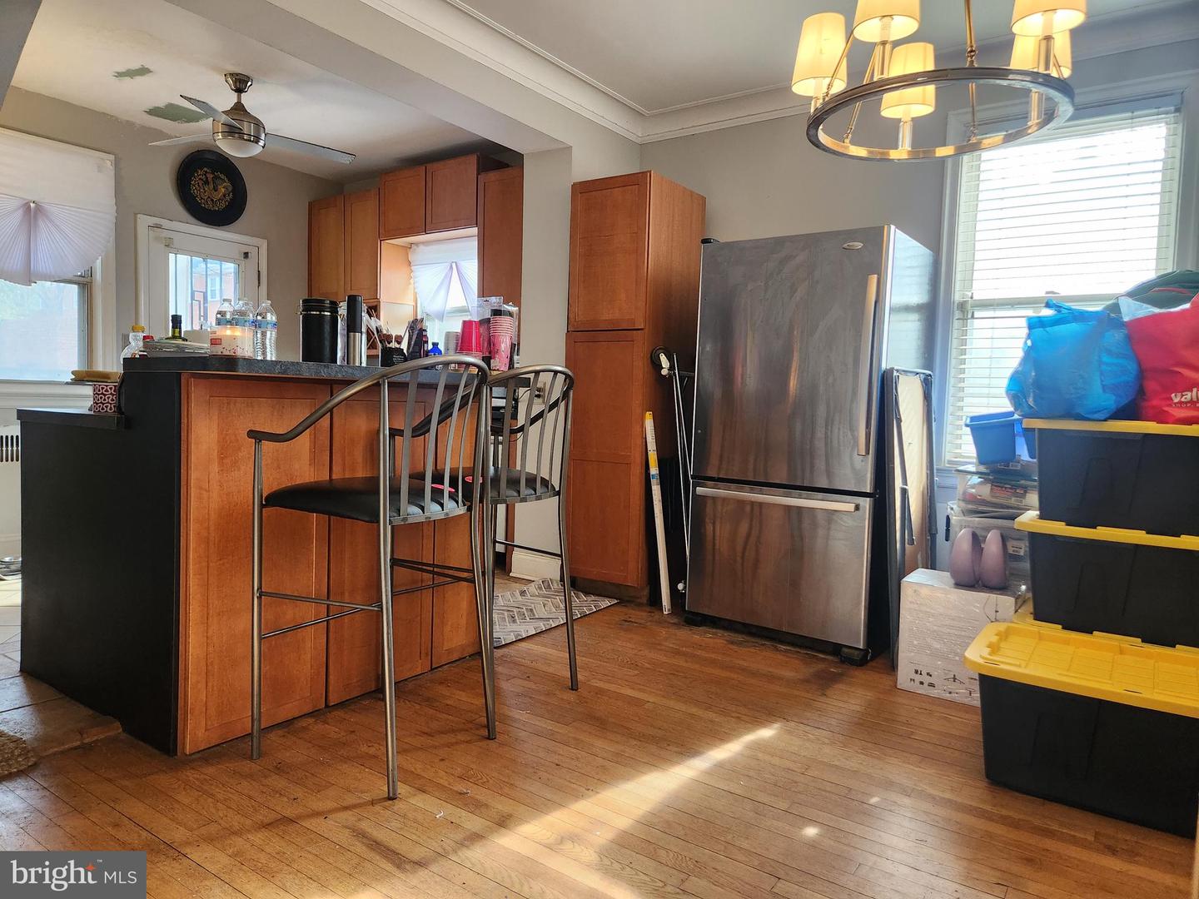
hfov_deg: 73.9
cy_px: 450
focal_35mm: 23
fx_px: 797
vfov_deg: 58.9
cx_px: 600
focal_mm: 5.4
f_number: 1.8
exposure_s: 1/120
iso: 250
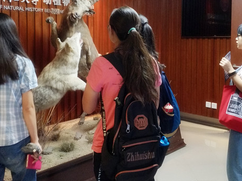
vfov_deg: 37.1
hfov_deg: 48.9
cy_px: 55
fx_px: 266
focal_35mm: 38
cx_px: 132
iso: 601
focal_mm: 3.79
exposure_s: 1/20
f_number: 2
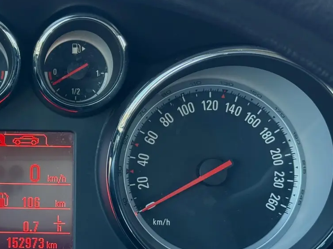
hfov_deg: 20.8
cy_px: 134
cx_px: 24
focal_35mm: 92
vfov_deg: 16.1
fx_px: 885
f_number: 1.78
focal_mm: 6.76
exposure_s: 1/144
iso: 200
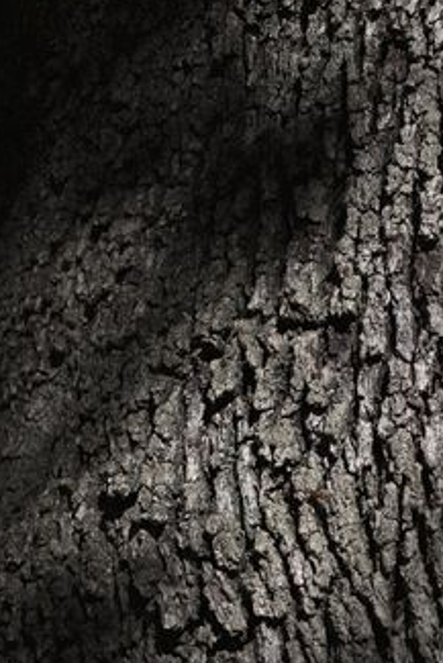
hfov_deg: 13.0
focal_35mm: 105
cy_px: 181
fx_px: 1936
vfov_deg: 19.3
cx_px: 312
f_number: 5.6
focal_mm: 55
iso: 200
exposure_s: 1/1250
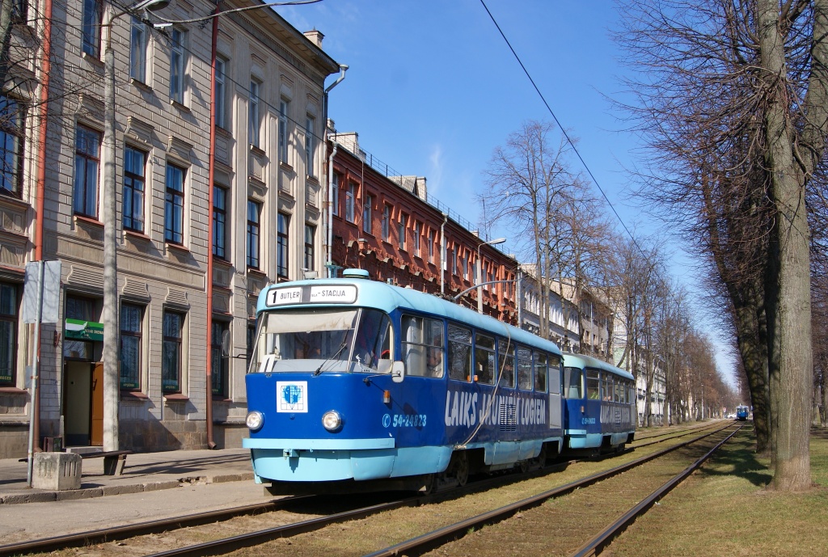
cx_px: 414
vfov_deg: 37.1
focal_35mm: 36
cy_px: 278
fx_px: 830
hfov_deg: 53.0
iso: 100
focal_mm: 24
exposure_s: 1/320
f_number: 7.1
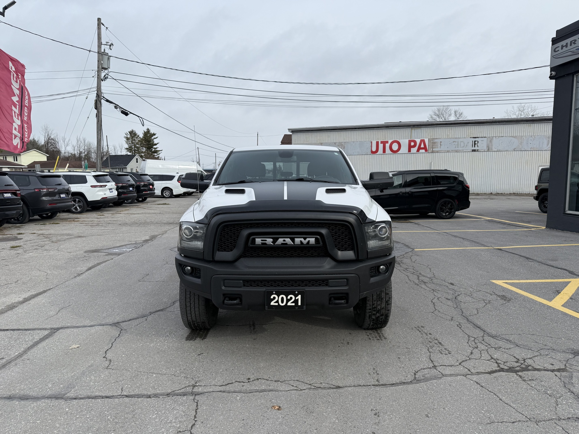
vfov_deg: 56.8
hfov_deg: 71.6
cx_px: 290
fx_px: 401
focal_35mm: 24
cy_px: 217
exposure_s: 1/3425
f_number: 1.78
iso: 80
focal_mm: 6.76
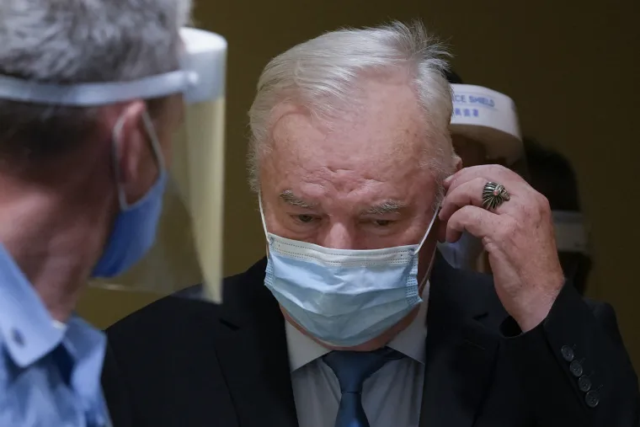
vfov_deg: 6.9
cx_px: 320
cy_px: 214
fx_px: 3556
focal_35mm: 200
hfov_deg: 10.3
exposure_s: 1/400
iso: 2000
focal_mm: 200
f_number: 4
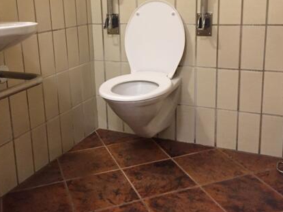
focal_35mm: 41
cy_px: 70
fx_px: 335
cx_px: 127
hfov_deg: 45.7
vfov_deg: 34.8
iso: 250
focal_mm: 4.15
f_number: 2.2
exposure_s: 1/33
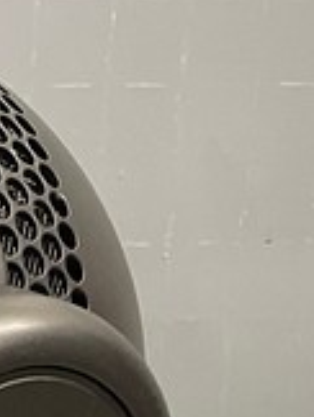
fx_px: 1484
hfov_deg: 11.6
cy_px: 746
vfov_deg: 14.2
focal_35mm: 123
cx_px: -152
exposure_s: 1/25
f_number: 1.6
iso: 640
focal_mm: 4.2
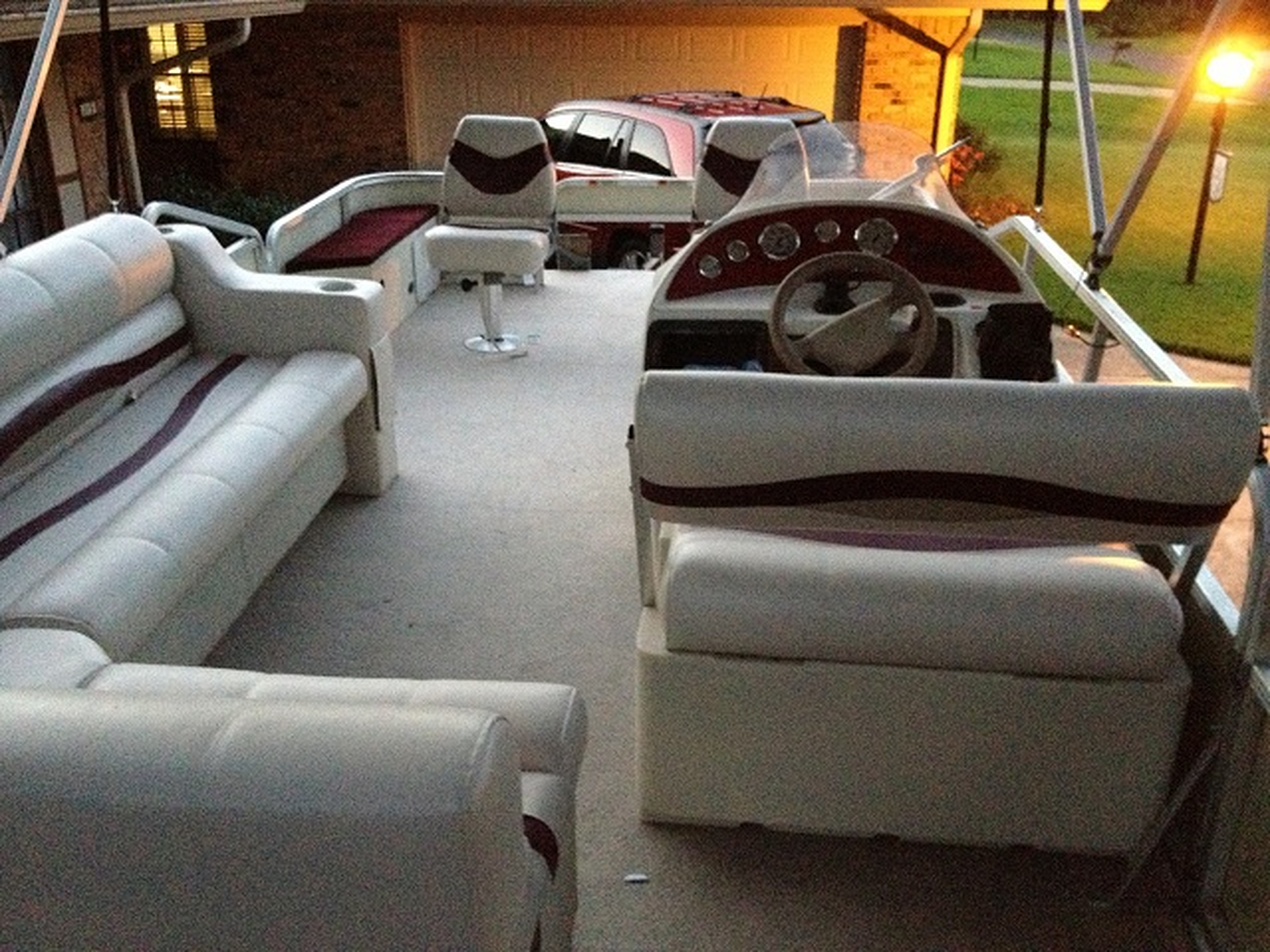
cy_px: 476
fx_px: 1284
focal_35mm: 35
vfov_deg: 40.7
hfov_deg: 52.6
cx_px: 635
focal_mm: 4.28
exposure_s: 1/15
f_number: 2.4
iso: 800
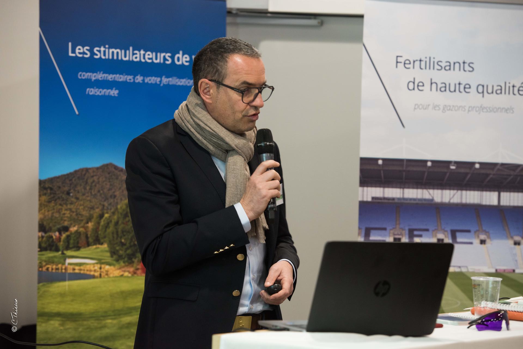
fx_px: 1816
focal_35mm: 125
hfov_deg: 16.4
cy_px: 174
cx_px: 262
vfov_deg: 11.0
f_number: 4
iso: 800
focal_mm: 125
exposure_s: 1/60
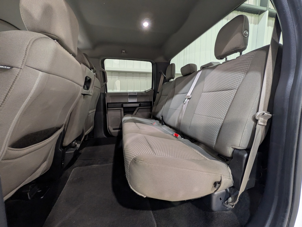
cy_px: 114
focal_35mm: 14
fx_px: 122
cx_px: 151
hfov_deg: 102.1
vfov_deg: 85.7
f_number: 2.2
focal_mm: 1.83
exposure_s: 1/25
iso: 192
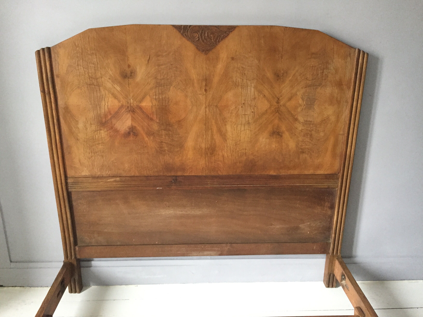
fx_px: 354
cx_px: 212
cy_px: 158
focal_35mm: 29
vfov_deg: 48.2
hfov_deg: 61.7
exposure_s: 1/20
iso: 250
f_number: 2.2
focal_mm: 4.15
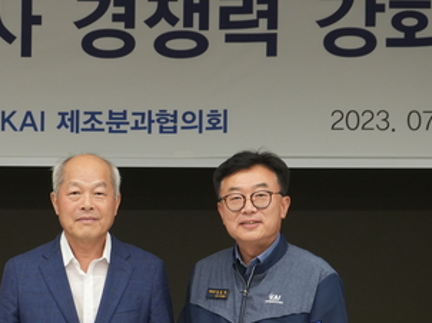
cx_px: 145
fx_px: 1447
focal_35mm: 116
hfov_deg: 16.9
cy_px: 243
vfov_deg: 12.7
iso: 2000
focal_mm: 57
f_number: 5.6
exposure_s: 1/320
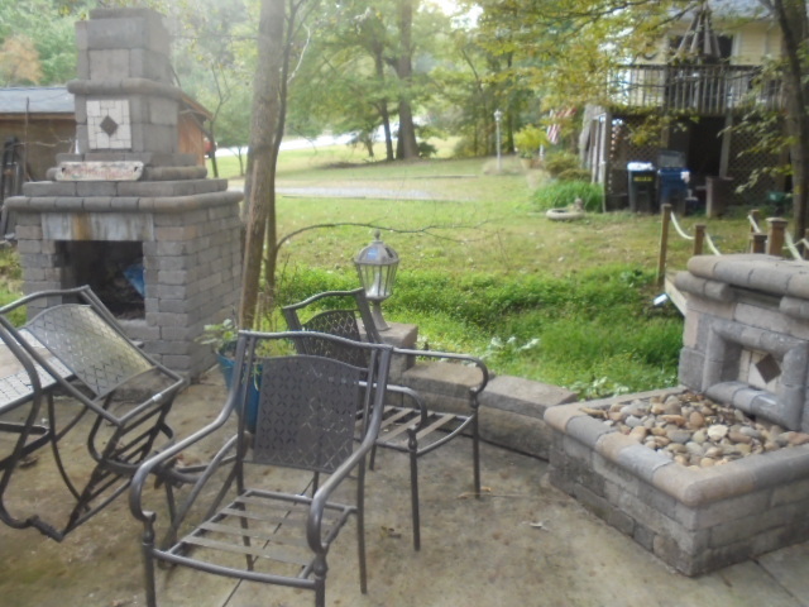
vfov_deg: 48.2
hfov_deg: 61.7
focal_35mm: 29
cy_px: 304
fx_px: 678
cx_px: 404
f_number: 3.7
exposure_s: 1/40
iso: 400
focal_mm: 5.3
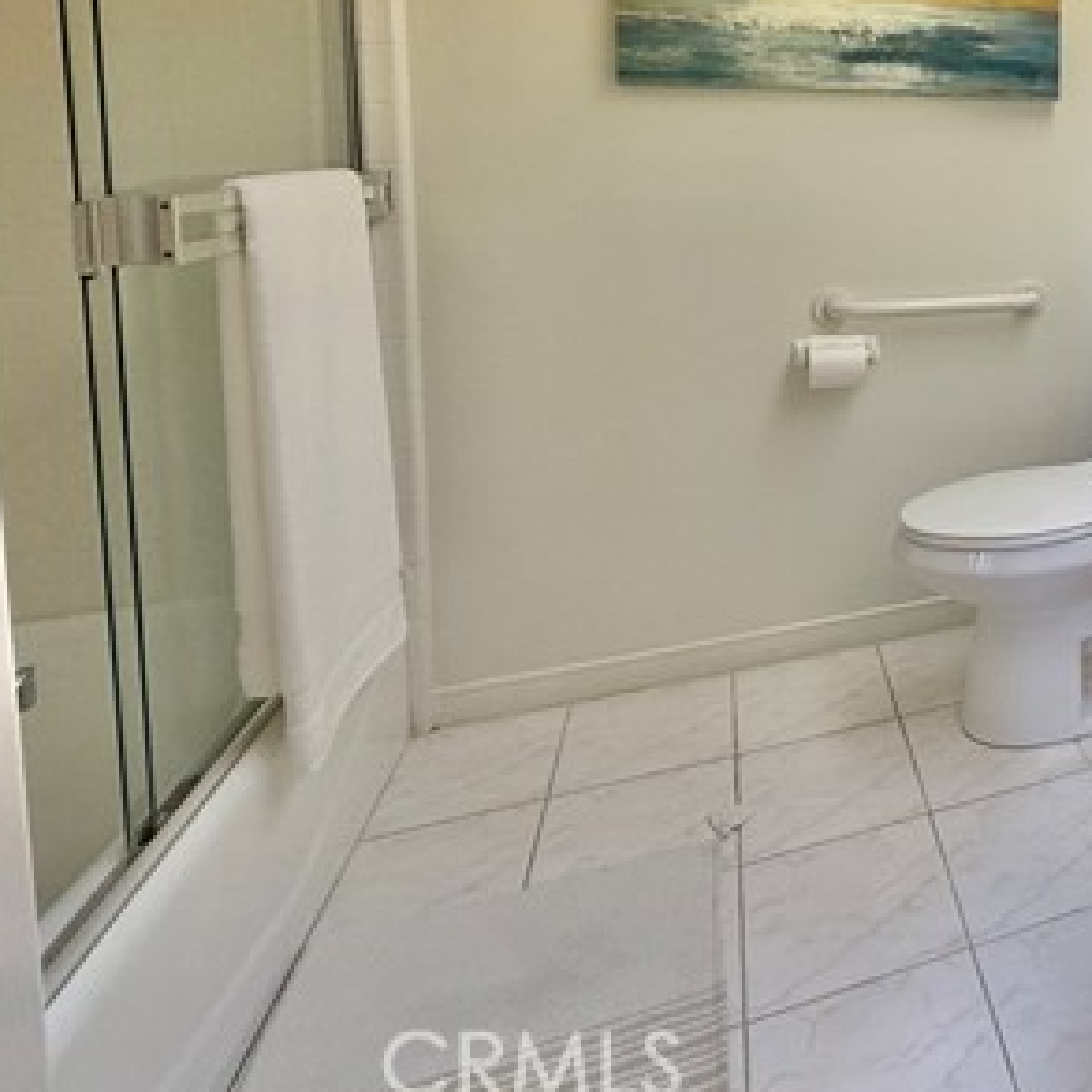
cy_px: 224
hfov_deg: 45.8
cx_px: 1174
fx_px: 964
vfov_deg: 55.1
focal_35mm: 27
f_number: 2.2
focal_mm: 2.22
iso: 160
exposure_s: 1/120
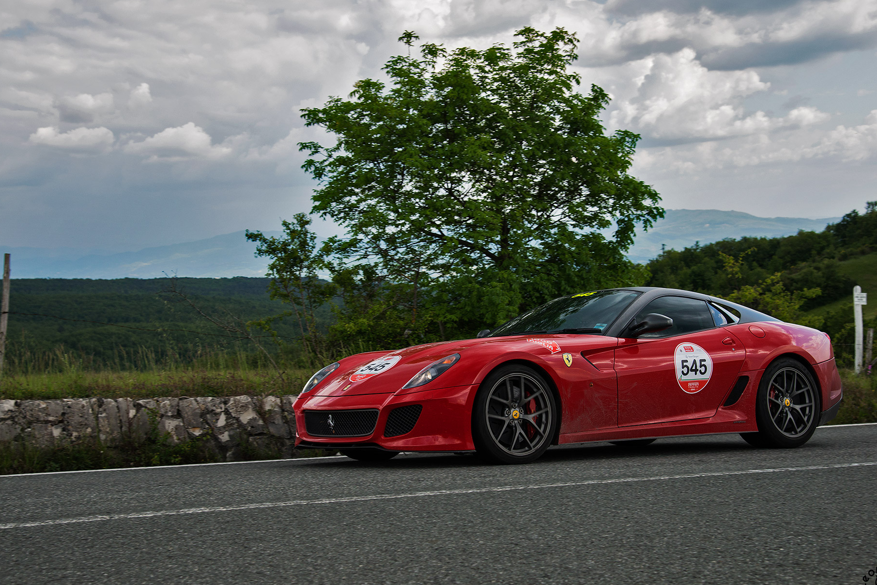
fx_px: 1292
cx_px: 432
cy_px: 318
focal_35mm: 53
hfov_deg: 37.5
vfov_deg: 25.5
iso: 400
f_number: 6.3
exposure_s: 1/800
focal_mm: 48
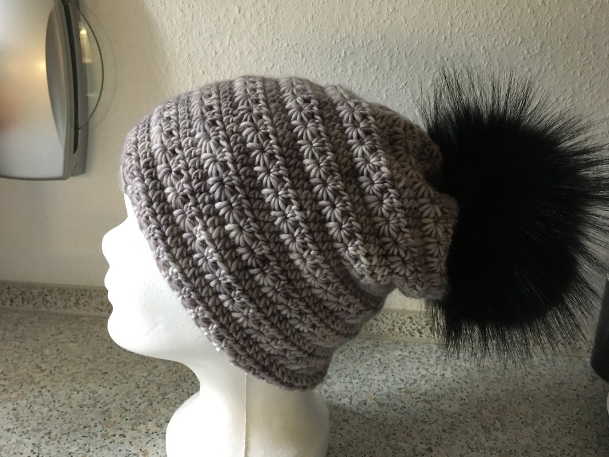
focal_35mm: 29
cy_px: 228
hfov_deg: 61.7
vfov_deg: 48.2
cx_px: 304
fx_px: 510
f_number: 2.2
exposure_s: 1/17
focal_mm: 4.15
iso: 250
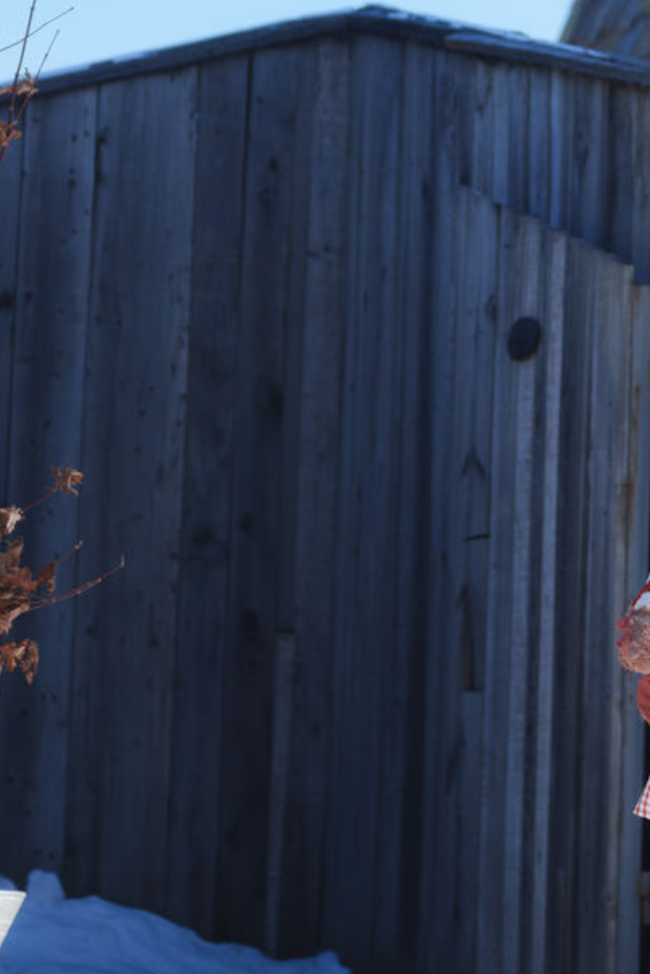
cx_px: 779
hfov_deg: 8.8
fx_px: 4195
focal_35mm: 155
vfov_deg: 13.0
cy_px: -79
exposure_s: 1/2000
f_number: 2.2
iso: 100
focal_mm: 52
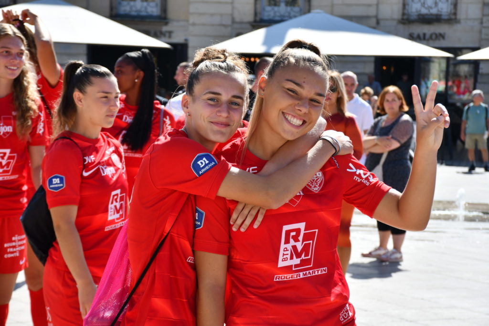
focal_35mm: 112
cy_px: 163
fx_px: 1521
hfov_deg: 18.3
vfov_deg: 12.2
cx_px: 244
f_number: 8
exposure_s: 1/250
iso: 100
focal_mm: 75
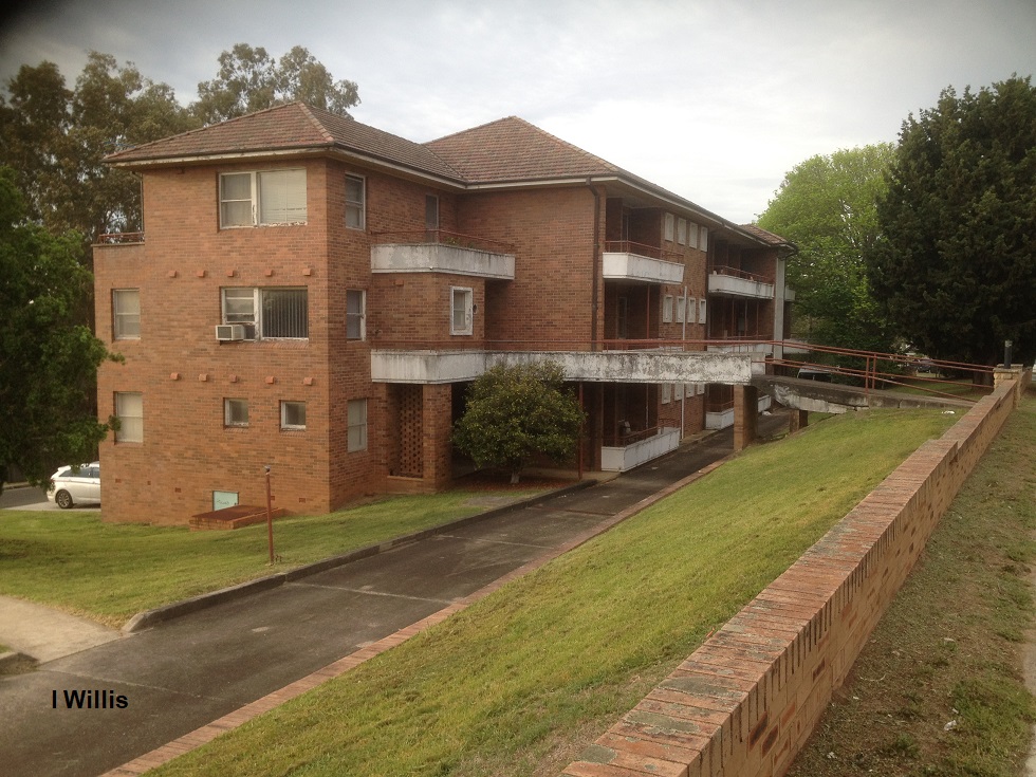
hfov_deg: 52.6
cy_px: 388
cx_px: 518
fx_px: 1047
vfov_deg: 40.7
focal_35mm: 35
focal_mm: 4.28
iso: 50
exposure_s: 1/137
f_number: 2.4
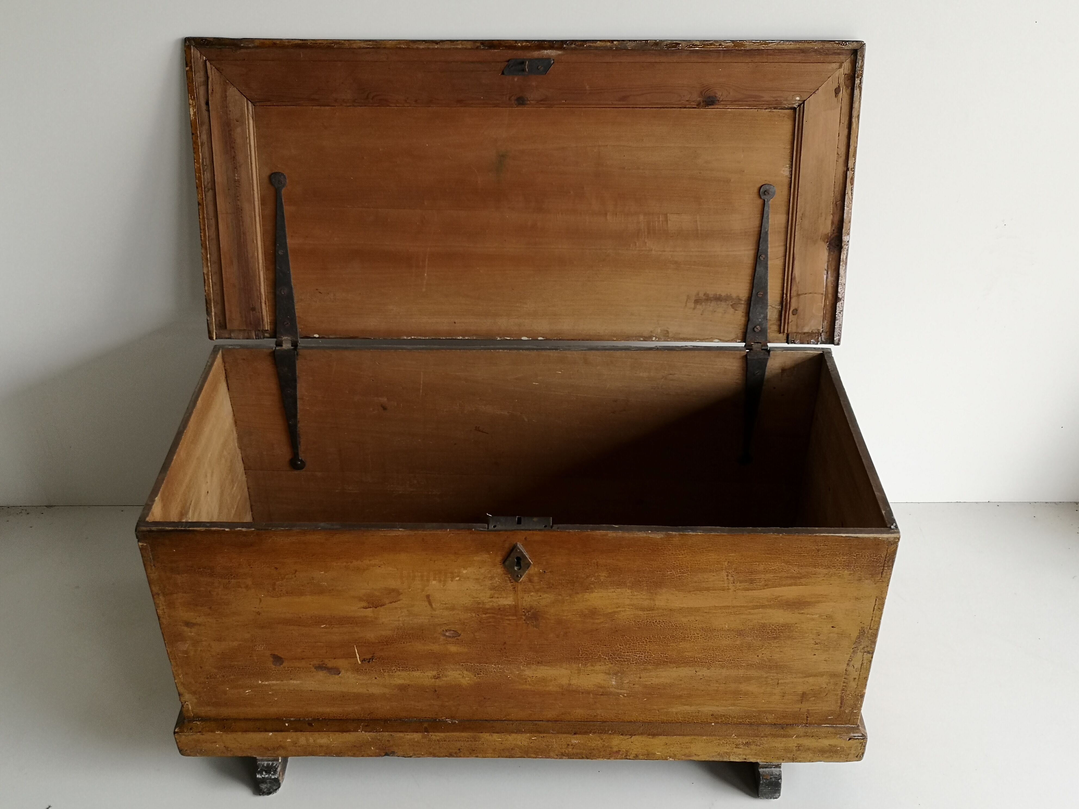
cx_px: 540
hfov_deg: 51.4
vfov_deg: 39.7
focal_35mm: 36
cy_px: 404
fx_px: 1122
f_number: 1.8
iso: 80
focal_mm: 3.95
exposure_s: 1/100
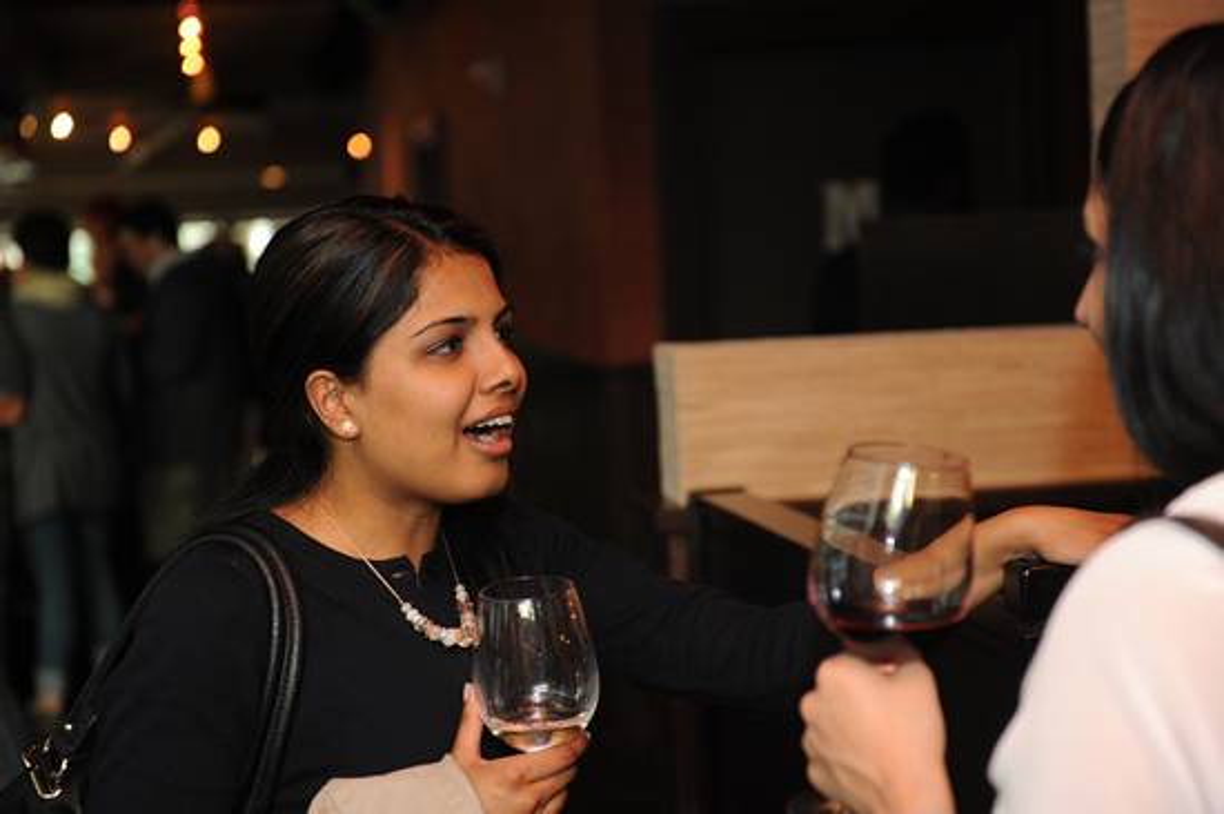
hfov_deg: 28.9
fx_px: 2378
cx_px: 612
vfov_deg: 19.4
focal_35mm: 70
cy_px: 407
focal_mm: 70
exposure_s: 1/125
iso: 1600
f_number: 3.5
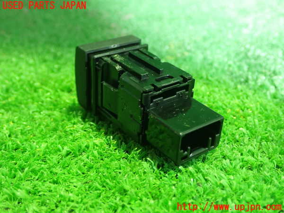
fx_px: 386
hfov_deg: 40.4
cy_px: 106
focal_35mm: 47
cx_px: 142
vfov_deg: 30.9
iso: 1000
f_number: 3.1
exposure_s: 1/13
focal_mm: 8.4
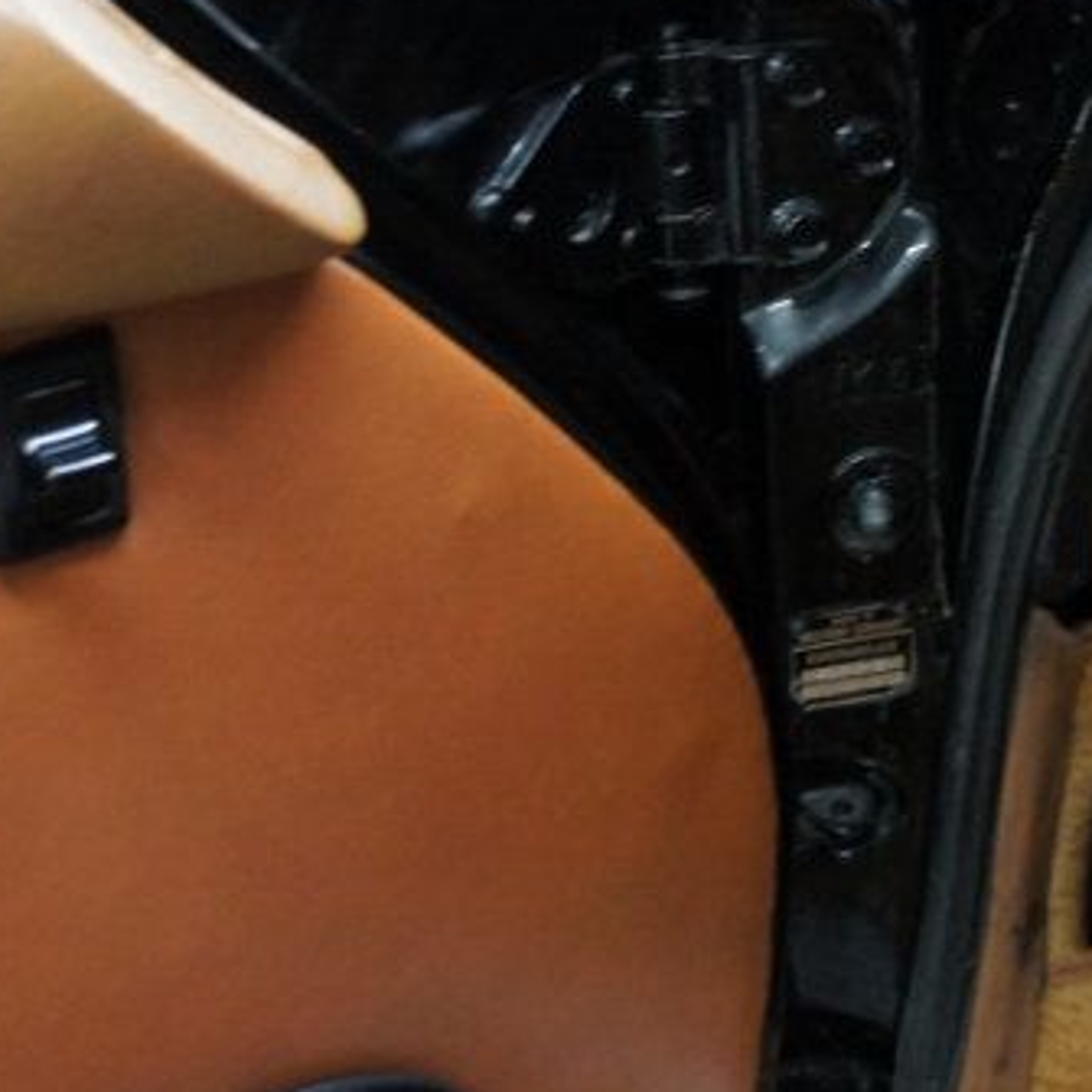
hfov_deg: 24.6
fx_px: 2498
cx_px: 685
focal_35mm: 70
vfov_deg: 24.5
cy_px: 334
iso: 1600
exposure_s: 1/50
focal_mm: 18
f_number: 3.5
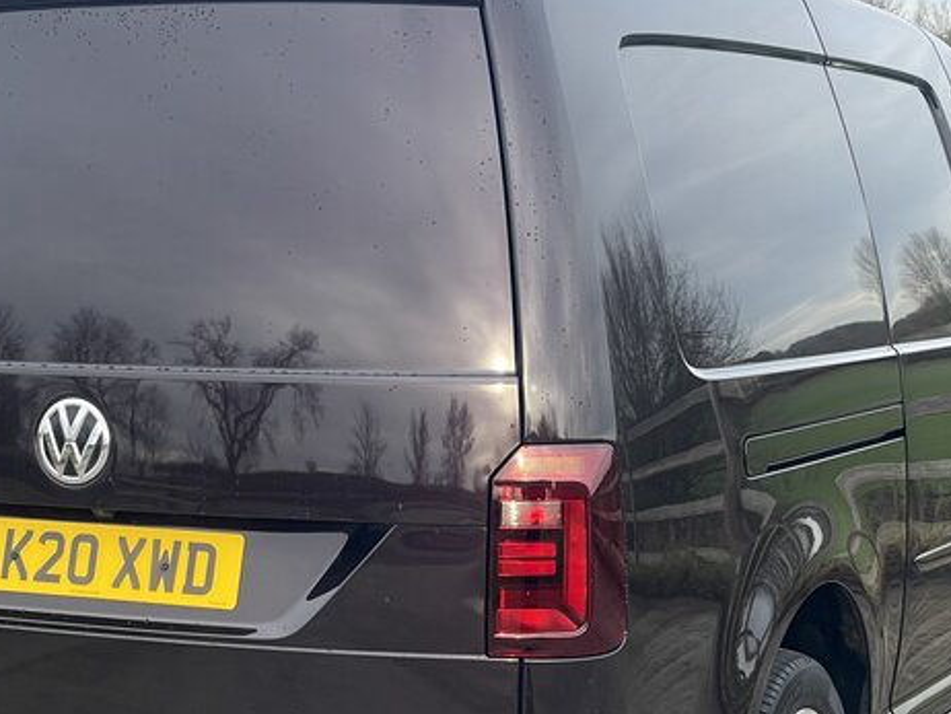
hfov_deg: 21.8
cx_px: 436
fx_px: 2474
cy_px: 449
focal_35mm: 90
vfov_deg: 16.4
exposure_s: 1/137
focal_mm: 6
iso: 25
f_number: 2
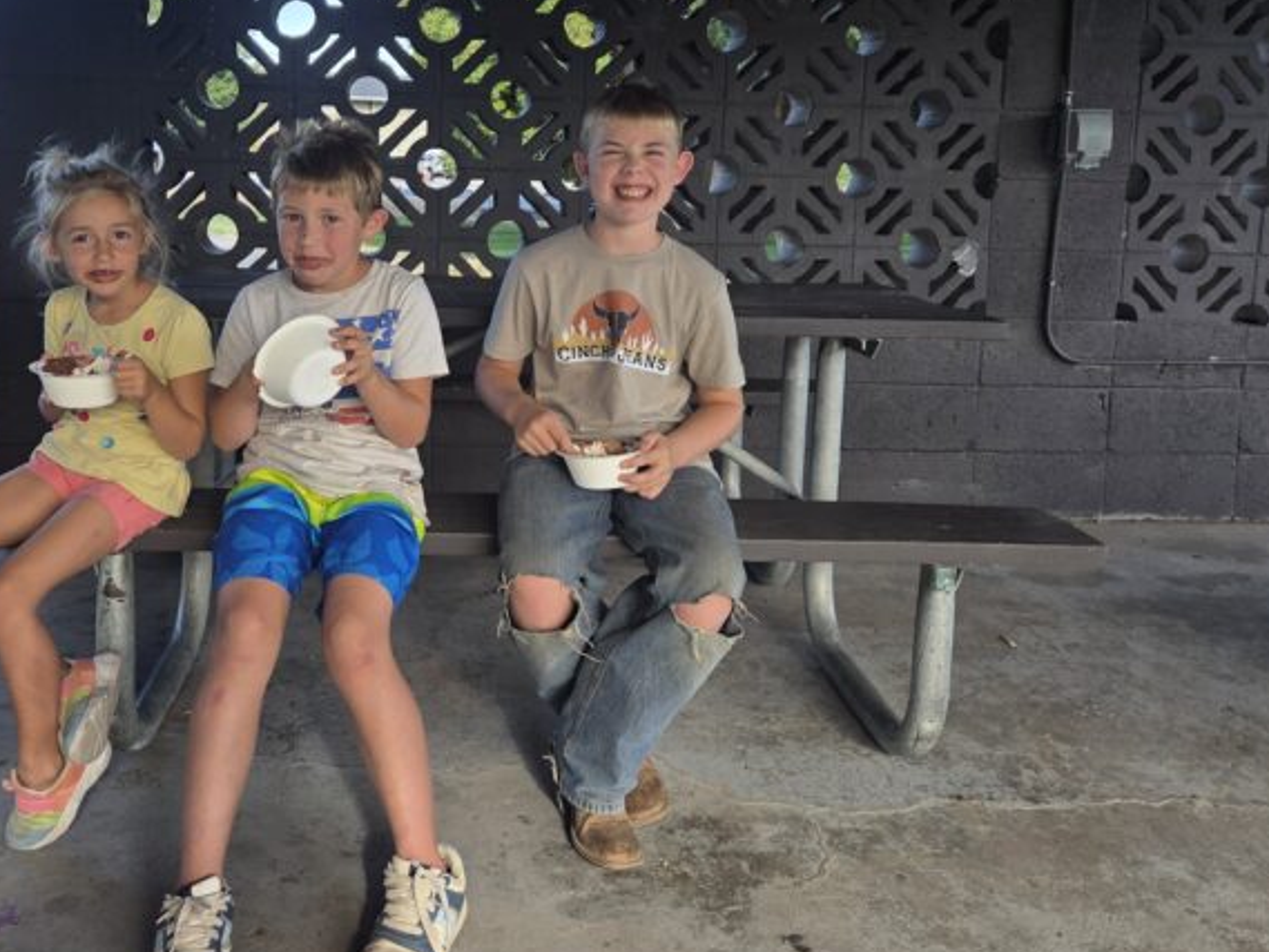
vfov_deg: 43.6
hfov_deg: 56.4
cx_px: 508
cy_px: 326
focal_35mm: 32
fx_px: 1173
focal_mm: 5.4
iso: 80
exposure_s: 1/883
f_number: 1.8
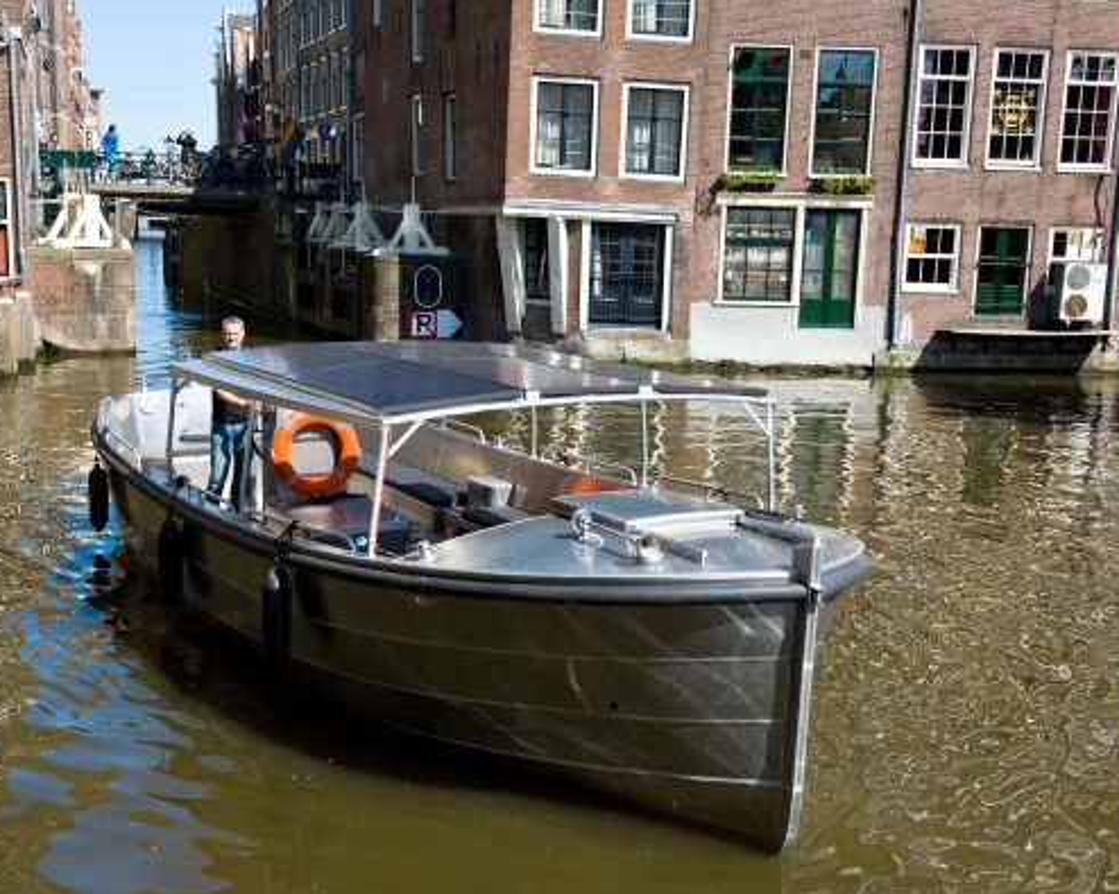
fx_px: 1358
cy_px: 447
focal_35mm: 41
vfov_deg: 36.5
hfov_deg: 44.8
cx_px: 519
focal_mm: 36
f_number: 5
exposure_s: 1/1000
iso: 200
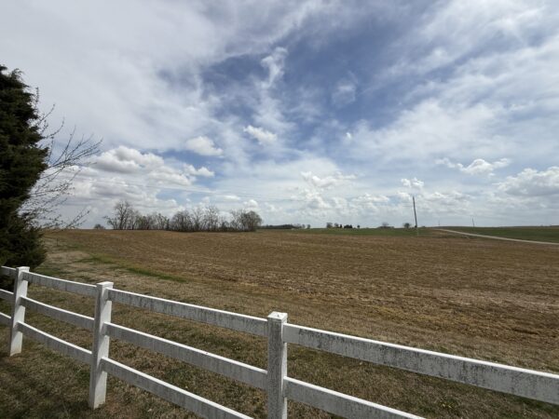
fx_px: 226
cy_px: 210
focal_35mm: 14
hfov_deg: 102.1
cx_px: 280
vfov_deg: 85.7
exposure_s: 1/6173
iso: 50
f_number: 2.2
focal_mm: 2.22
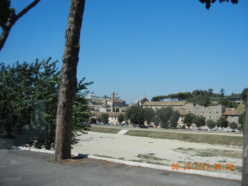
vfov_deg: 41.8
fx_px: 244
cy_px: 93
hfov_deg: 54.0
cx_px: 124
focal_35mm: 34
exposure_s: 1/248
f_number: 7.2
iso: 160
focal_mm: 6.2
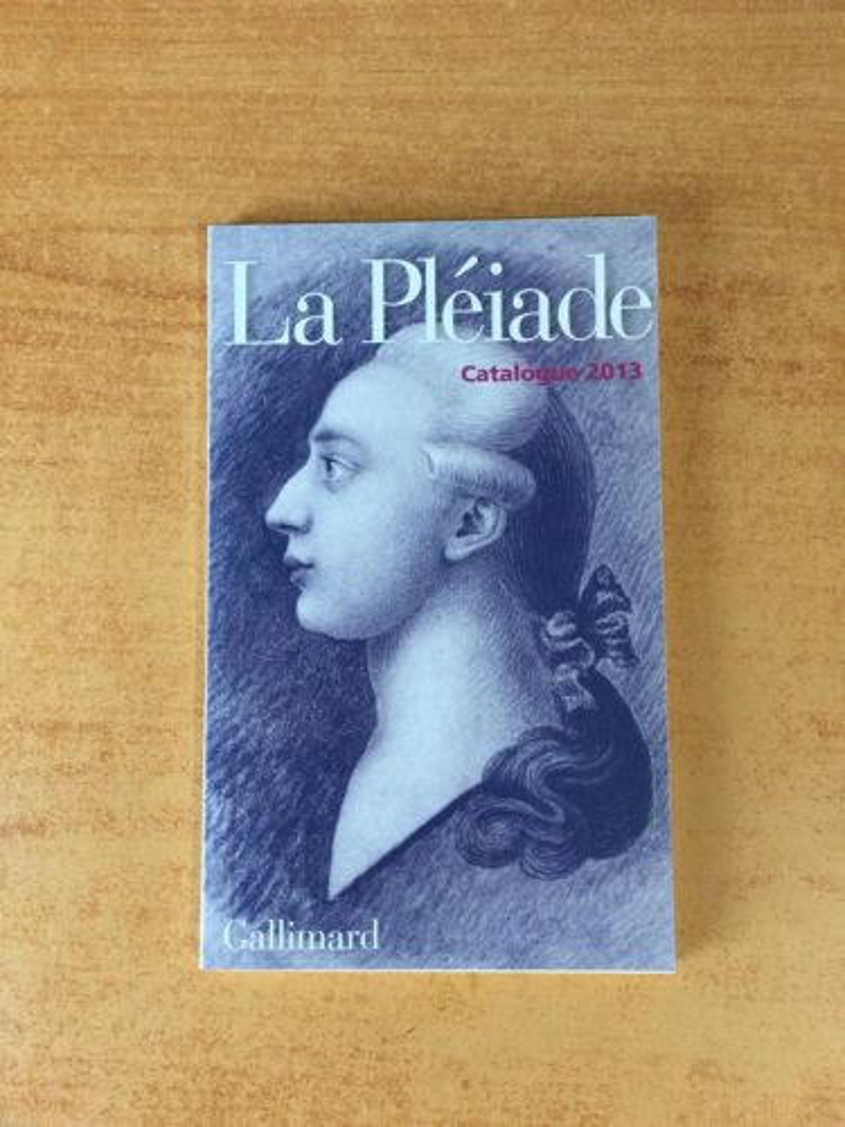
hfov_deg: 45.4
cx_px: 422
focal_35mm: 31
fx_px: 1009
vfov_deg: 58.4
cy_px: 564
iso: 200
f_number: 2.4
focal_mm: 3.3
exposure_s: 1/33
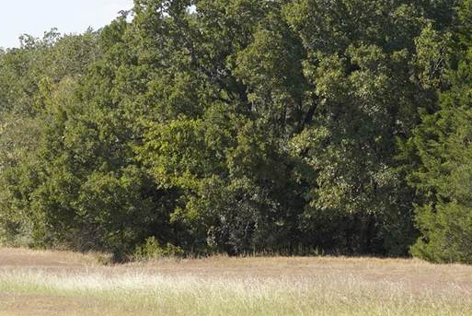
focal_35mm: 187
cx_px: 213
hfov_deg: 11.0
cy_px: 159
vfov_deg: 7.4
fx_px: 2454
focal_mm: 50
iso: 100
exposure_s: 1/320
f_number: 4.5
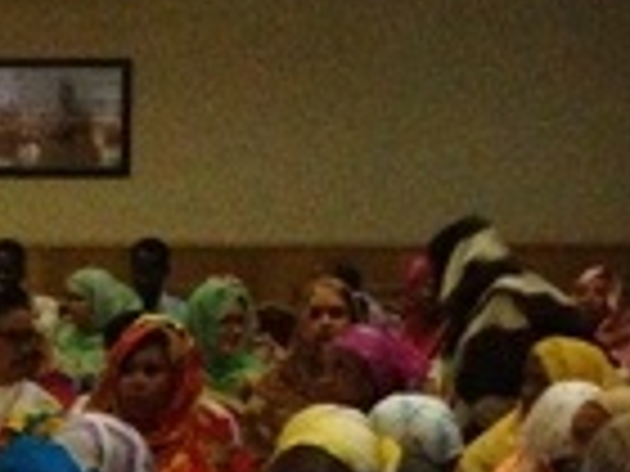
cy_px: 850
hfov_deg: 10.3
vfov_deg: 7.6
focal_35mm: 189
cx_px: -72
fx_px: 3440
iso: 250
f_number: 2.4
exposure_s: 1/20
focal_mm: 4.12
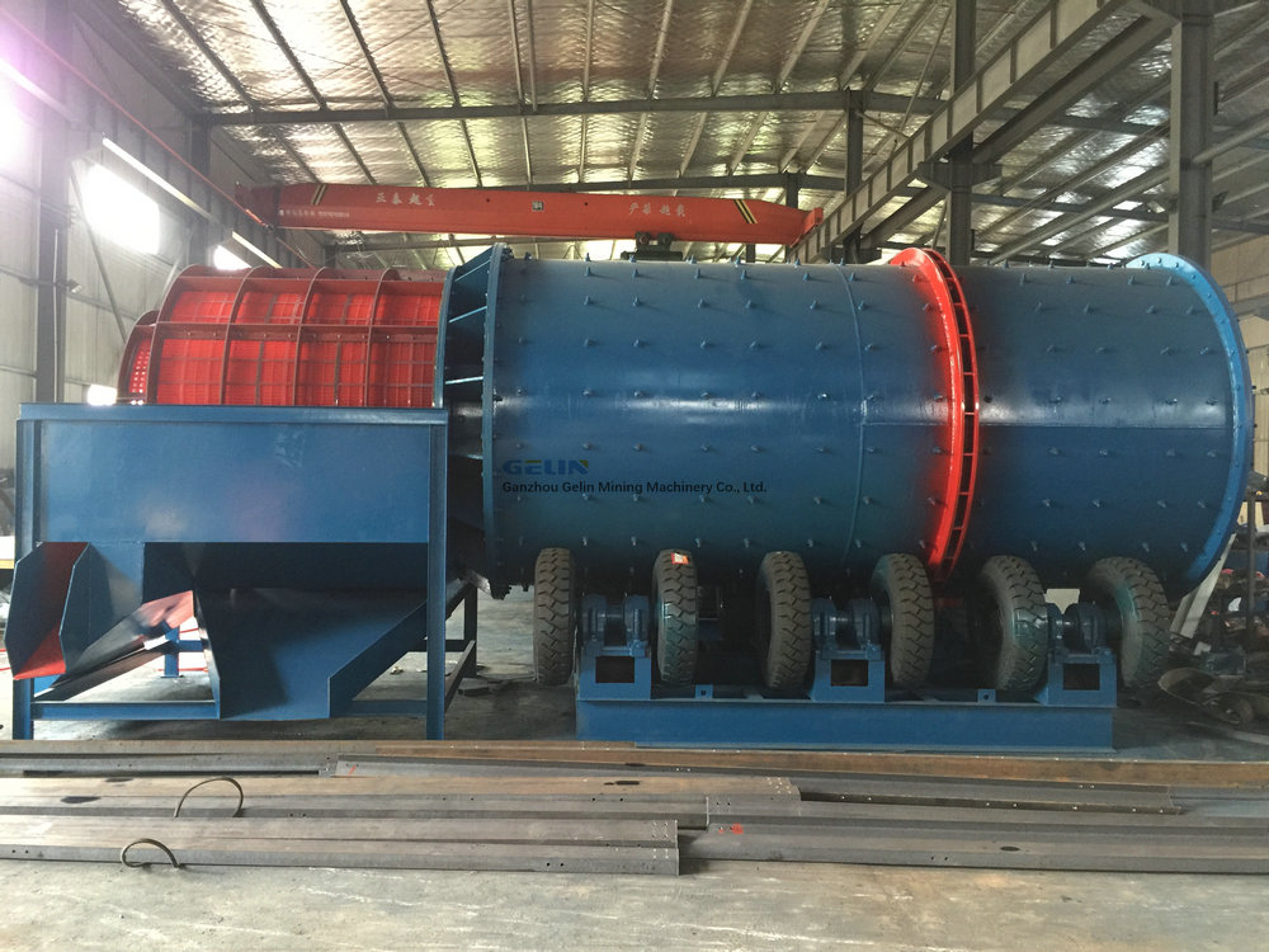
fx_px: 1063
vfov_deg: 48.2
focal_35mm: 29
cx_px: 634
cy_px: 476
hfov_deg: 61.7
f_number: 2.2
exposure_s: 1/10
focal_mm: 4.15
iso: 100
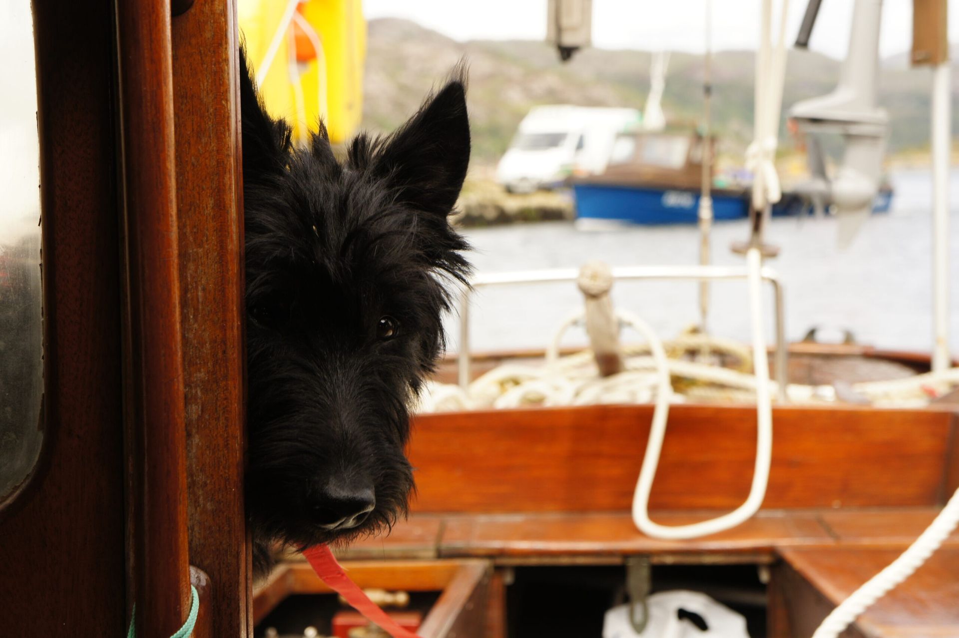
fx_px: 2196
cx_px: 480
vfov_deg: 16.5
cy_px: 319
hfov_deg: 24.6
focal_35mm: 82
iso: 200
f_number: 7.1
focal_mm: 55
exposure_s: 1/160
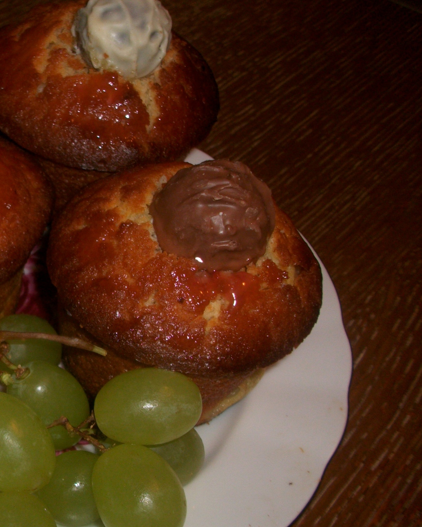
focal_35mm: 50
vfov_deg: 37.3
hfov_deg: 28.2
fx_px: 780
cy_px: 296
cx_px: -12
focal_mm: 5.7
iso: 96
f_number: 2.9
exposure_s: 1/40
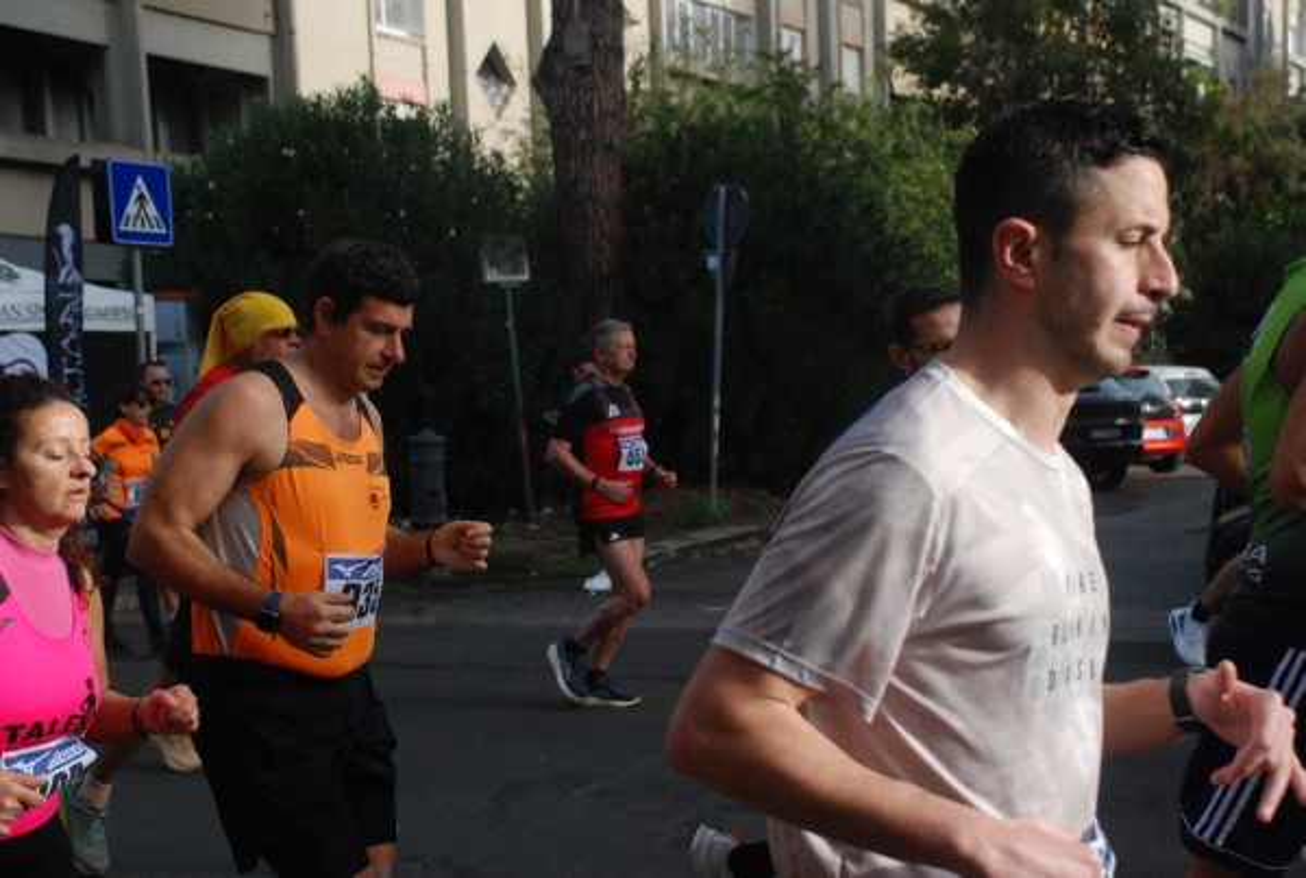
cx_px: 653
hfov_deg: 35.0
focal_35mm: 57
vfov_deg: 23.9
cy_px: 439
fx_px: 2072
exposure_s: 1/1600
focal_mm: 38
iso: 1000
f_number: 6.3
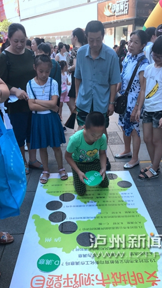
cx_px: 79
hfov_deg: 37.8
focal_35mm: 31
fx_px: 237
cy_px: 144
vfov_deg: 62.6
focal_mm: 3.99
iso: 25
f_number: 1.8
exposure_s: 1/210
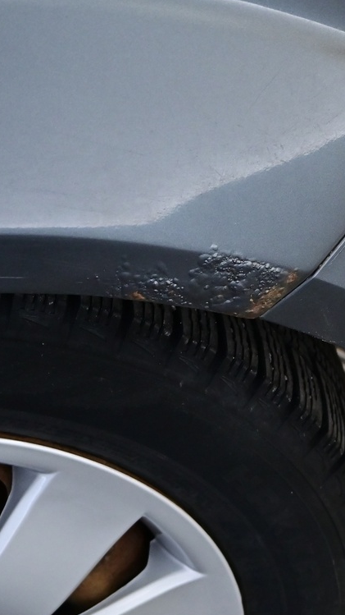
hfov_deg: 11.7
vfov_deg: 20.6
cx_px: 223
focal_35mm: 104
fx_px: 1687
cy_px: 269
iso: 900
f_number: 4.8
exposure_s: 1/25
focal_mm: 30.5
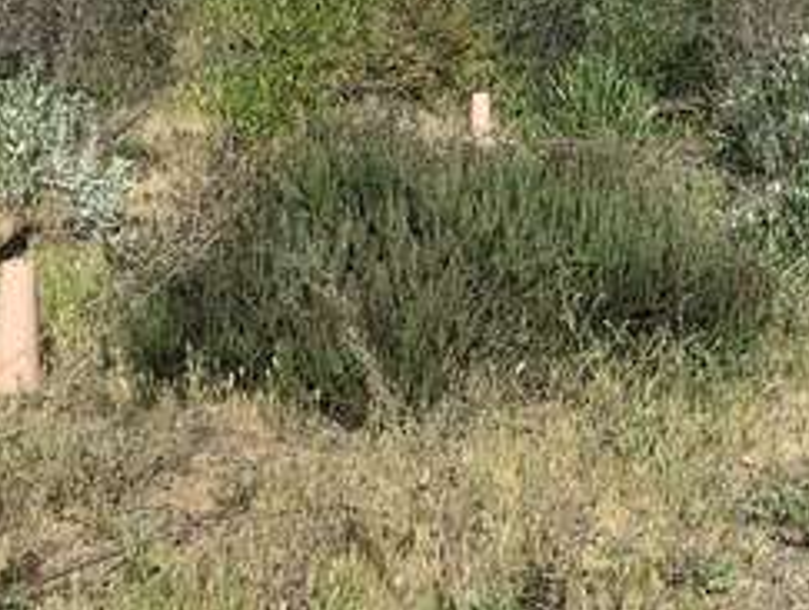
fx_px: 2153
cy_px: 17
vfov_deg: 15.8
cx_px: 736
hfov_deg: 20.8
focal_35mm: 92
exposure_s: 1/2591
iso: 20
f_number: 1.8
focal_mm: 3.99
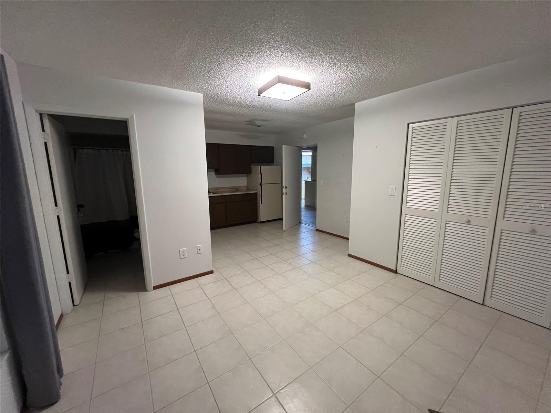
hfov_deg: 106.2
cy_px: 206
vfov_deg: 89.9
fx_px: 207
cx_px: 276
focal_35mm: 13
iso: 500
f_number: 1.8
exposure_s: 1/60
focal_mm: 1.57
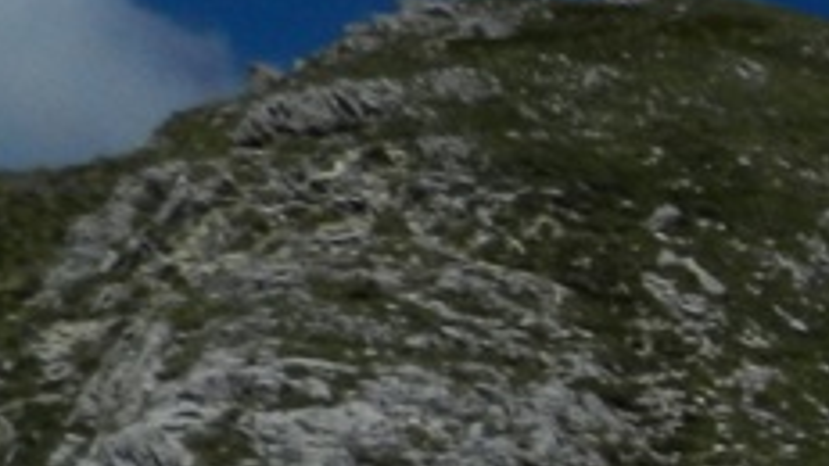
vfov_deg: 9.7
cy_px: 1111
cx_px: 1755
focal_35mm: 111
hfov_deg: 14.9
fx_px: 2440
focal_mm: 4
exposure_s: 1/1000
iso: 160
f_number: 8
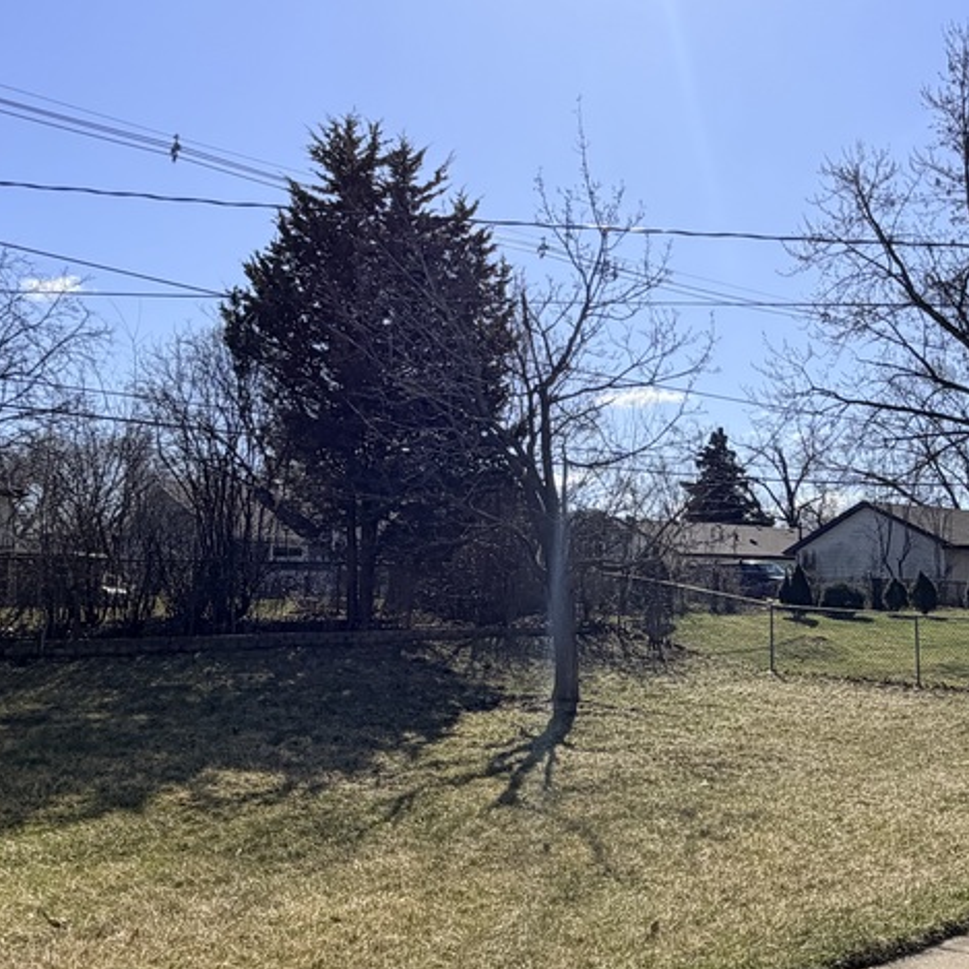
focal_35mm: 38
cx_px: 676
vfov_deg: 43.8
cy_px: 537
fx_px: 1203
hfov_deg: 43.0
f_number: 2.2
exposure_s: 1/1033
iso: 32
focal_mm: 2.22
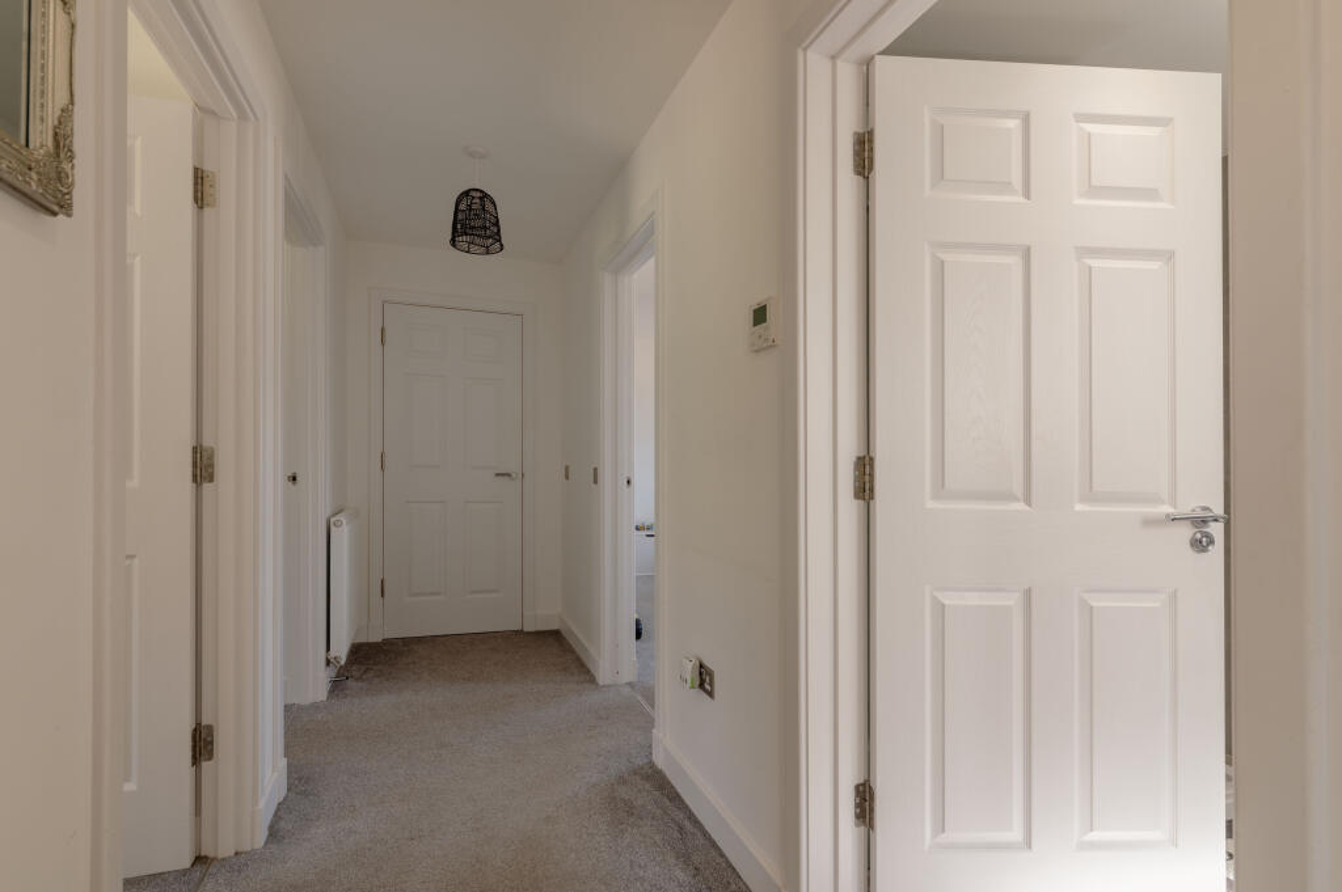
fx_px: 633
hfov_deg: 93.3
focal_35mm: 17
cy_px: 446
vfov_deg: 70.3
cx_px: 671
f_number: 8
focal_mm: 17
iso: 100
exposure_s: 1/8
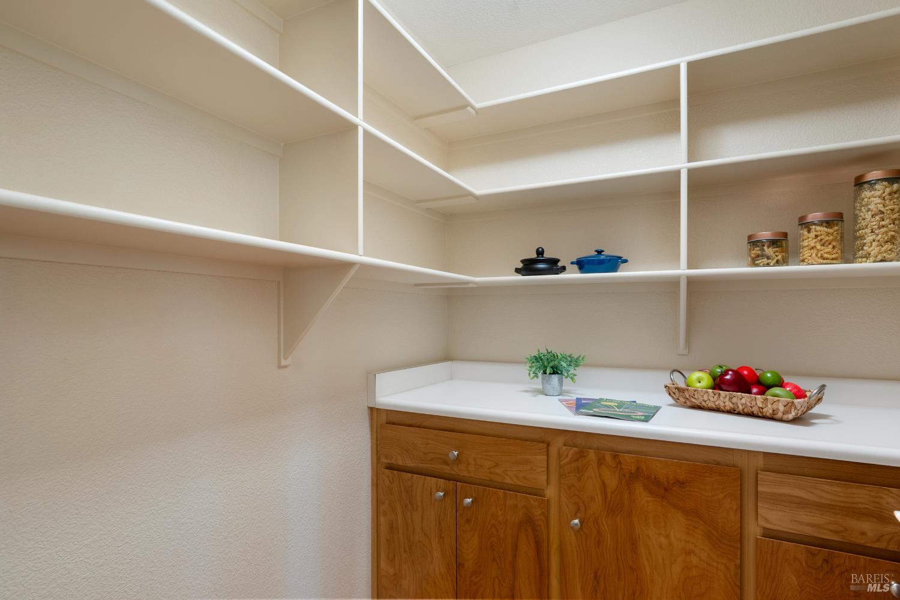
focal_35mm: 18
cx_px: 450
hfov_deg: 90.0
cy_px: 300
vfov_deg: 67.4
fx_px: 450
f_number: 8
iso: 320
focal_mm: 12
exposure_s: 1/3
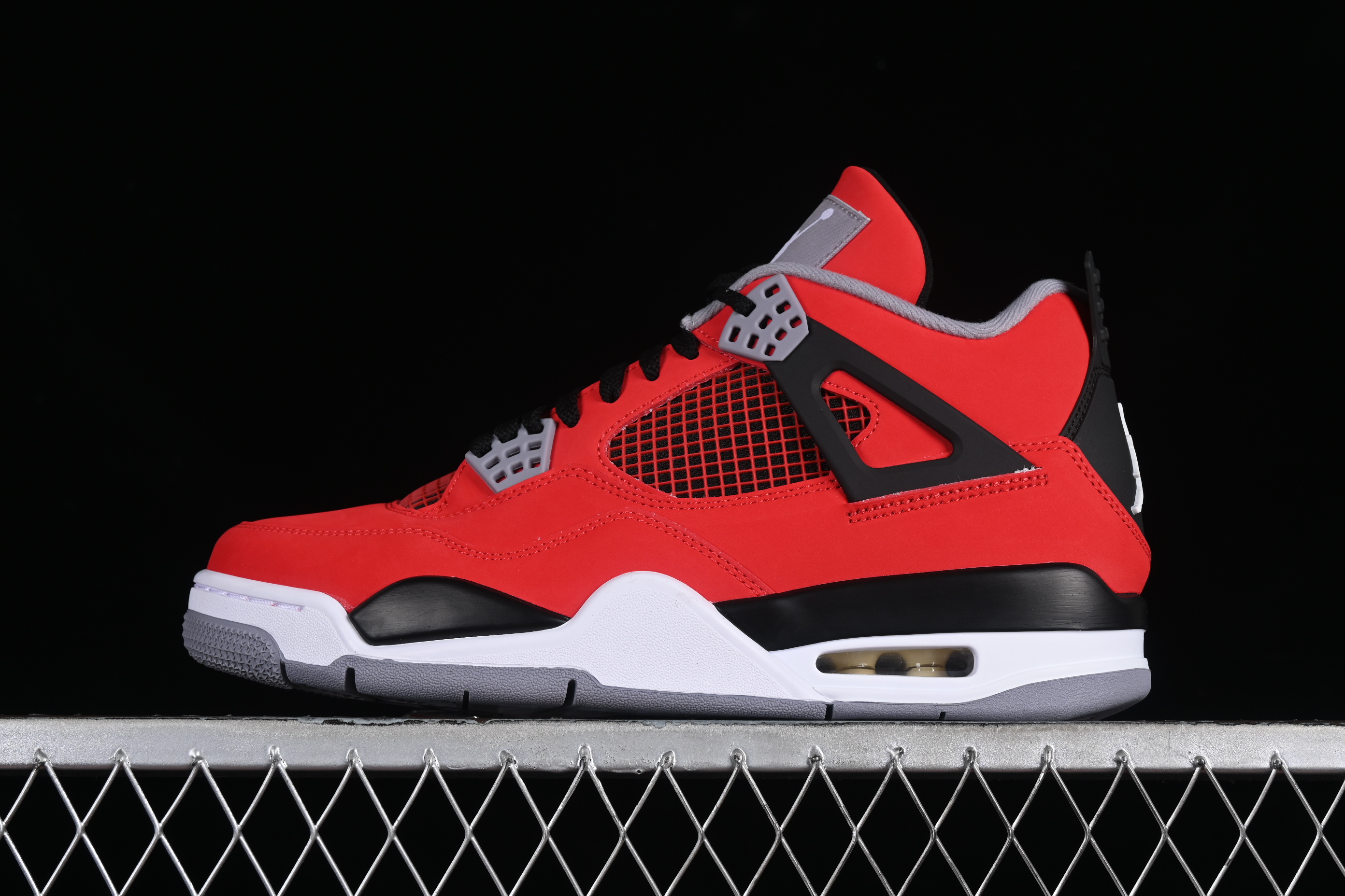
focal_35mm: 75
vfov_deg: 18.2
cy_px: 448
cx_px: 672
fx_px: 2802
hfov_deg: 27.0
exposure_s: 1/80
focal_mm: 50
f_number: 8
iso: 160
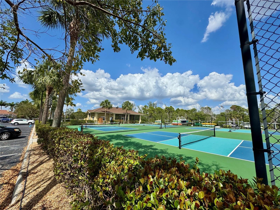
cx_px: 140
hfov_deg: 102.1
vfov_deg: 85.7
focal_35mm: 14
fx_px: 113
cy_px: 105
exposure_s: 1/3717
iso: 40
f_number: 2.2
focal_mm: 2.22
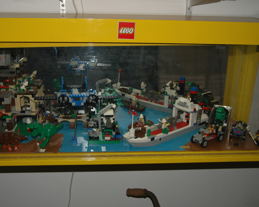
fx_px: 303
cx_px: 114
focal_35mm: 40
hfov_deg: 46.1
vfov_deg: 37.7
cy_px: 103
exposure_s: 1/60
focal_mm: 23
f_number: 5.6
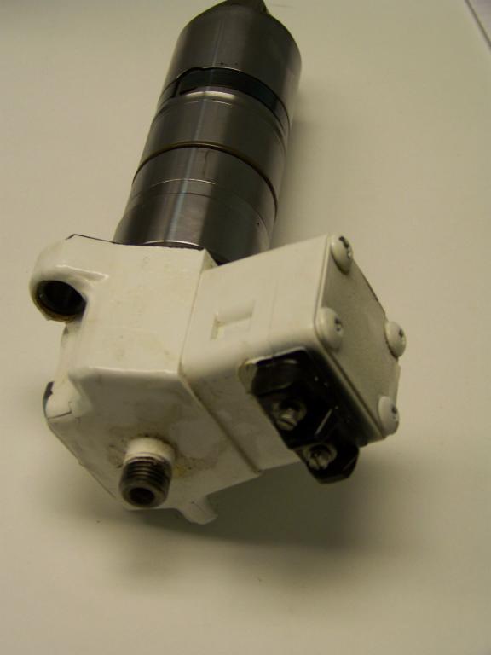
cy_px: 328
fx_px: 1324
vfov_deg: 27.8
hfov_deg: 21.0
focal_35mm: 70
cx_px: 246
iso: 80
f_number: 3.2
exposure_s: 1/30
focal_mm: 11.7
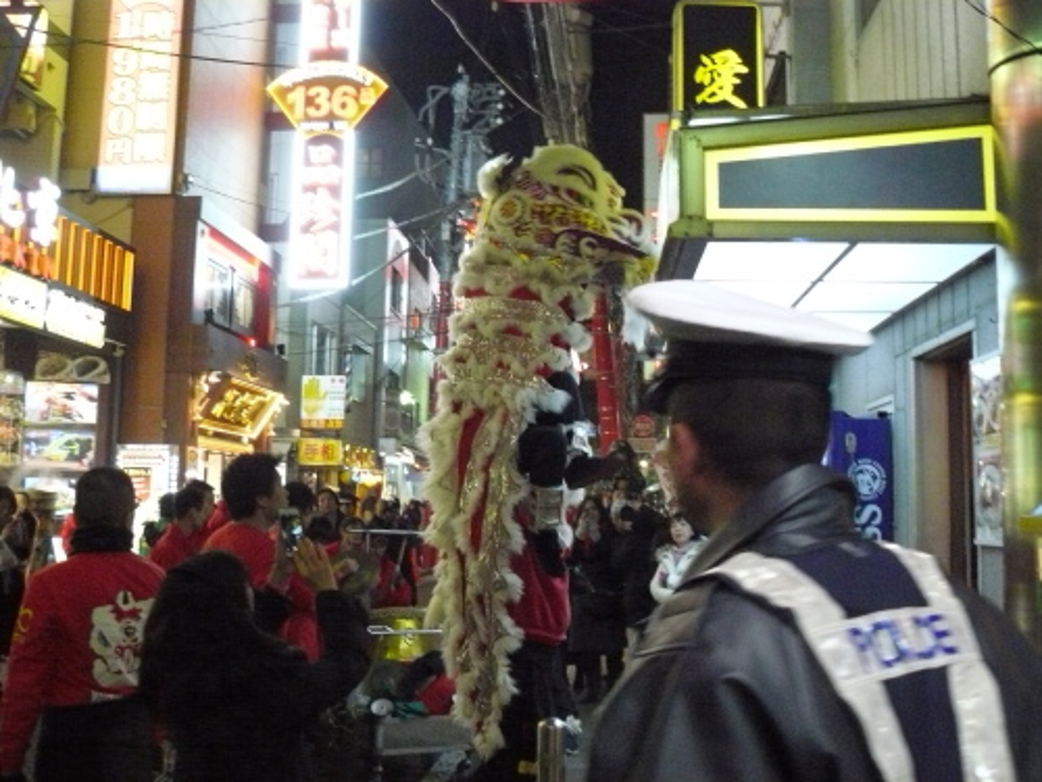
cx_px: 521
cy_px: 391
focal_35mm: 36
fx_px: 1084
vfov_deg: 39.7
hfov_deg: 51.4
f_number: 2.8
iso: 800
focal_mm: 6
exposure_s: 1/40
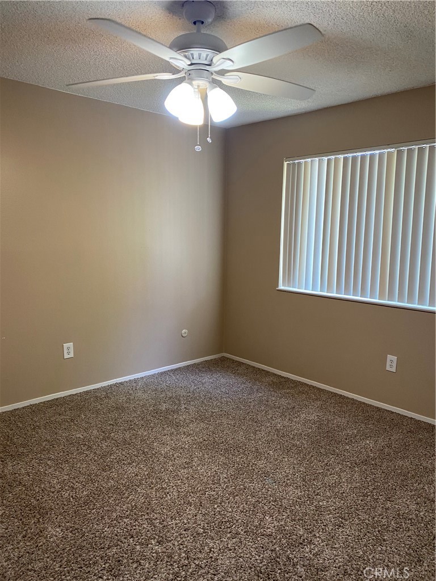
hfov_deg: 53.1
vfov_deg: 67.3
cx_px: 218
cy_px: 290
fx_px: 437
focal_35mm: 26
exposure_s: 1/60
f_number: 1.8
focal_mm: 4.25
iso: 125
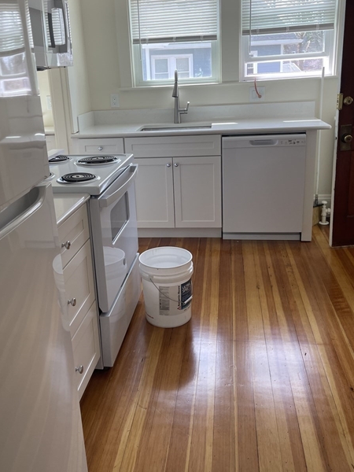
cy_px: 197
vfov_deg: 56.5
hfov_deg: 44.1
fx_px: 436
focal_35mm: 32
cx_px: 153
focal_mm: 5.1
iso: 64
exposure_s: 1/120
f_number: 1.6
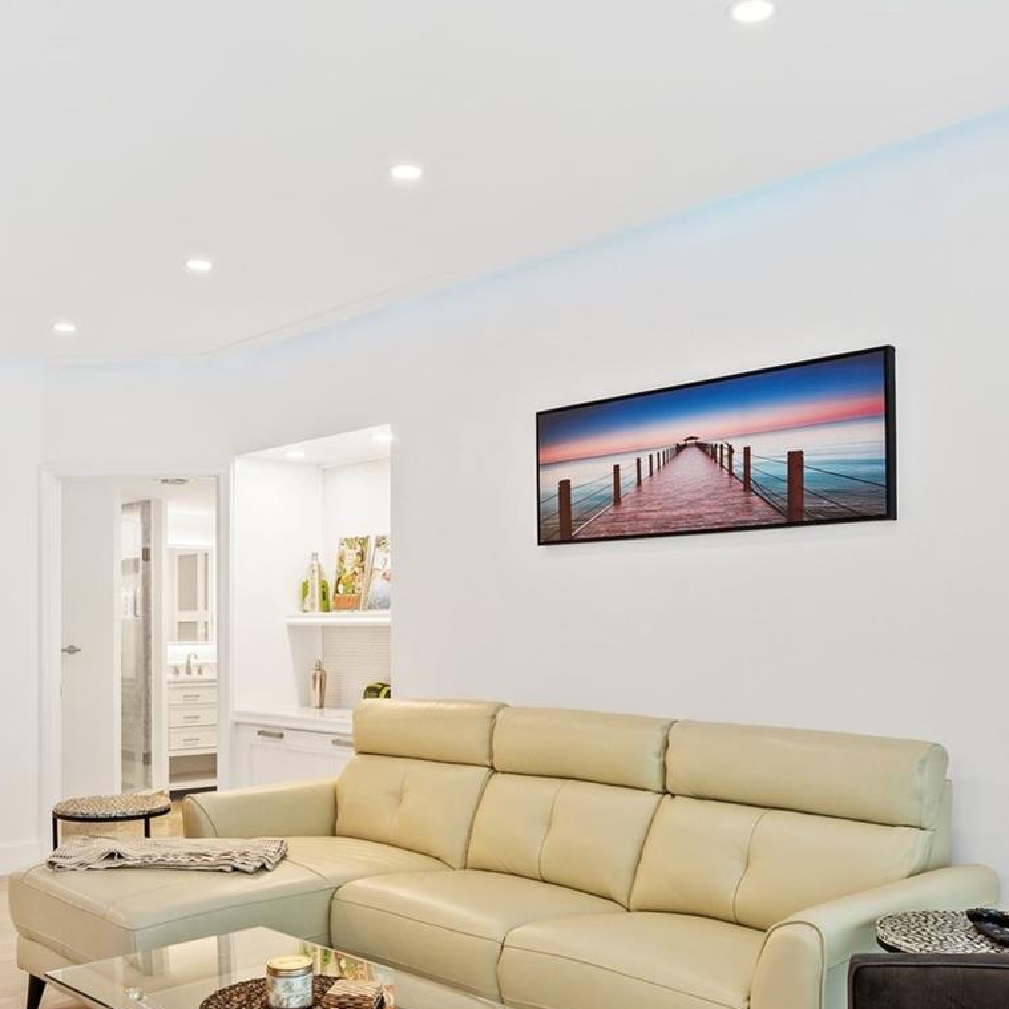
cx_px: 453
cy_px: 649
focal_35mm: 34
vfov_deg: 47.9
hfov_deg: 48.4
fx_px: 1121
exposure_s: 1/3
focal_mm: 19
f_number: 8
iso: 200
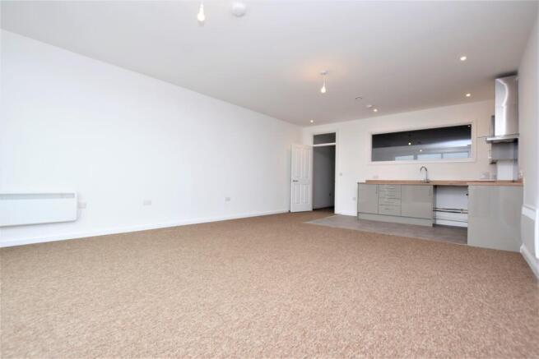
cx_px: 270
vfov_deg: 77.4
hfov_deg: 100.4
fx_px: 225
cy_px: 180
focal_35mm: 15
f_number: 5.6
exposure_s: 1/125
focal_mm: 10
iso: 360
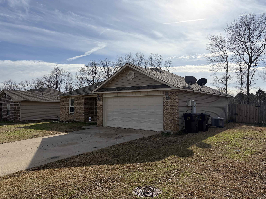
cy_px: 100
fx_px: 200
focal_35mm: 26
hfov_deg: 67.3
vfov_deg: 53.1
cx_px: 133
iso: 50
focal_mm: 5.96
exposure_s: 1/8850
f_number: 1.6
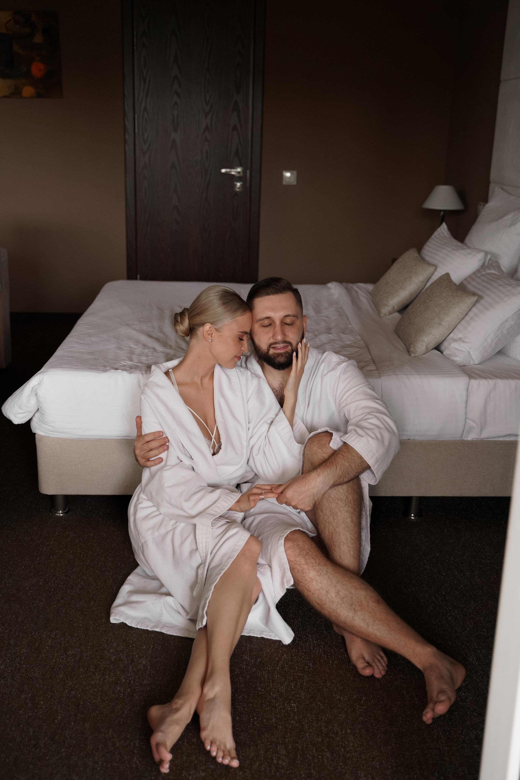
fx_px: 823
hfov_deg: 35.1
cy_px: 390
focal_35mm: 38
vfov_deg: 50.7
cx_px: 260
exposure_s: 1/400
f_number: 2.8
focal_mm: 38
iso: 800
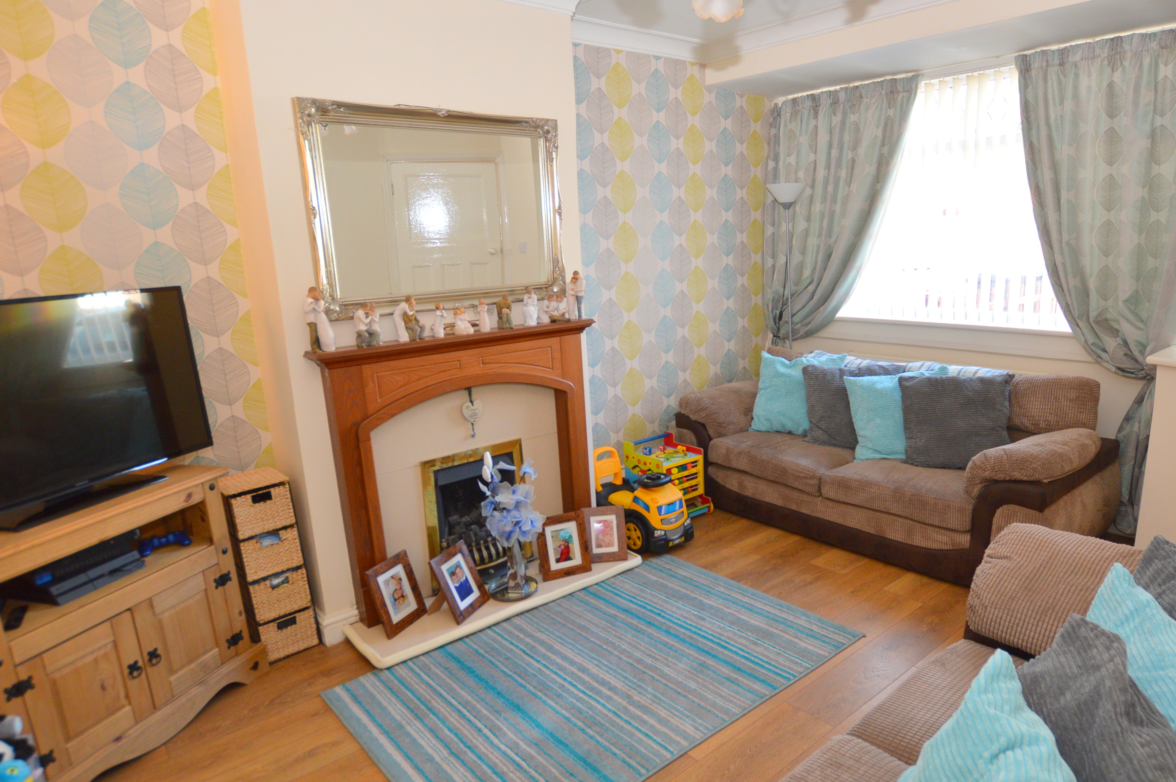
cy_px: 432
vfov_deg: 59.3
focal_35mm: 21
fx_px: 685
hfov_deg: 81.1
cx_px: 639
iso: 400
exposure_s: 1/60
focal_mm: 10
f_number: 3.5
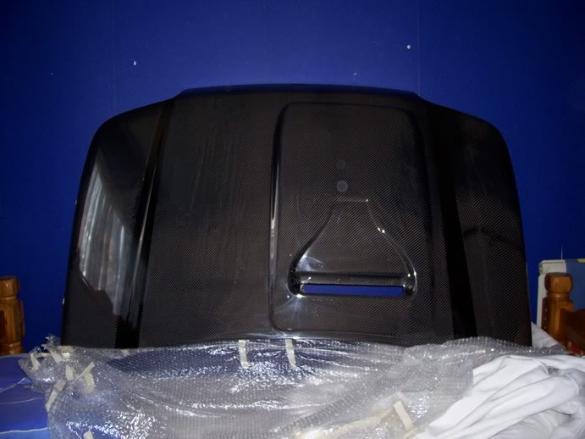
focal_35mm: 34
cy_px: 220
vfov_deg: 41.8
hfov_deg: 54.0
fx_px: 574
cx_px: 292
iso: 80
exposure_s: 1/64
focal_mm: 5.6
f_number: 2.7
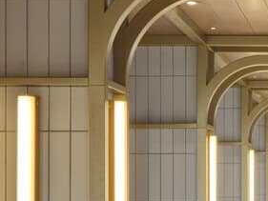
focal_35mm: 135
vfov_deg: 10.2
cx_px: 359
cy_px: 391
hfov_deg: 14.0
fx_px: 1046
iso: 100
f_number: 13
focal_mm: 24
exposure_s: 3
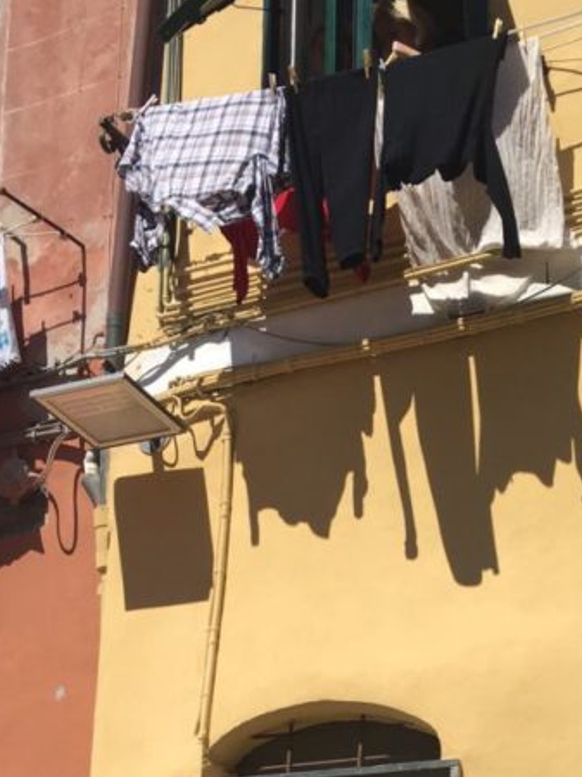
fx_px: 1481
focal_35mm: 66
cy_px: 843
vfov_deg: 27.1
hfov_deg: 21.9
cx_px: 473
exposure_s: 1/1972
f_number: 2.2
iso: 25
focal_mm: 4.15
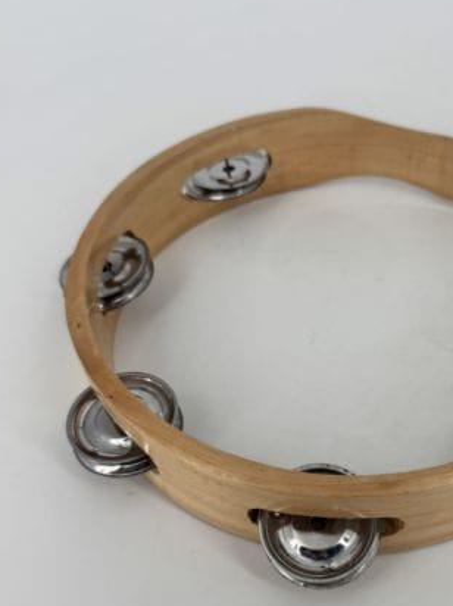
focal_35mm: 39
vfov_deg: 47.2
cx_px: 329
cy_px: 401
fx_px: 682
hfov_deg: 36.1
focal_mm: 6.76
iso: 80
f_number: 1.78
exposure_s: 1/1560
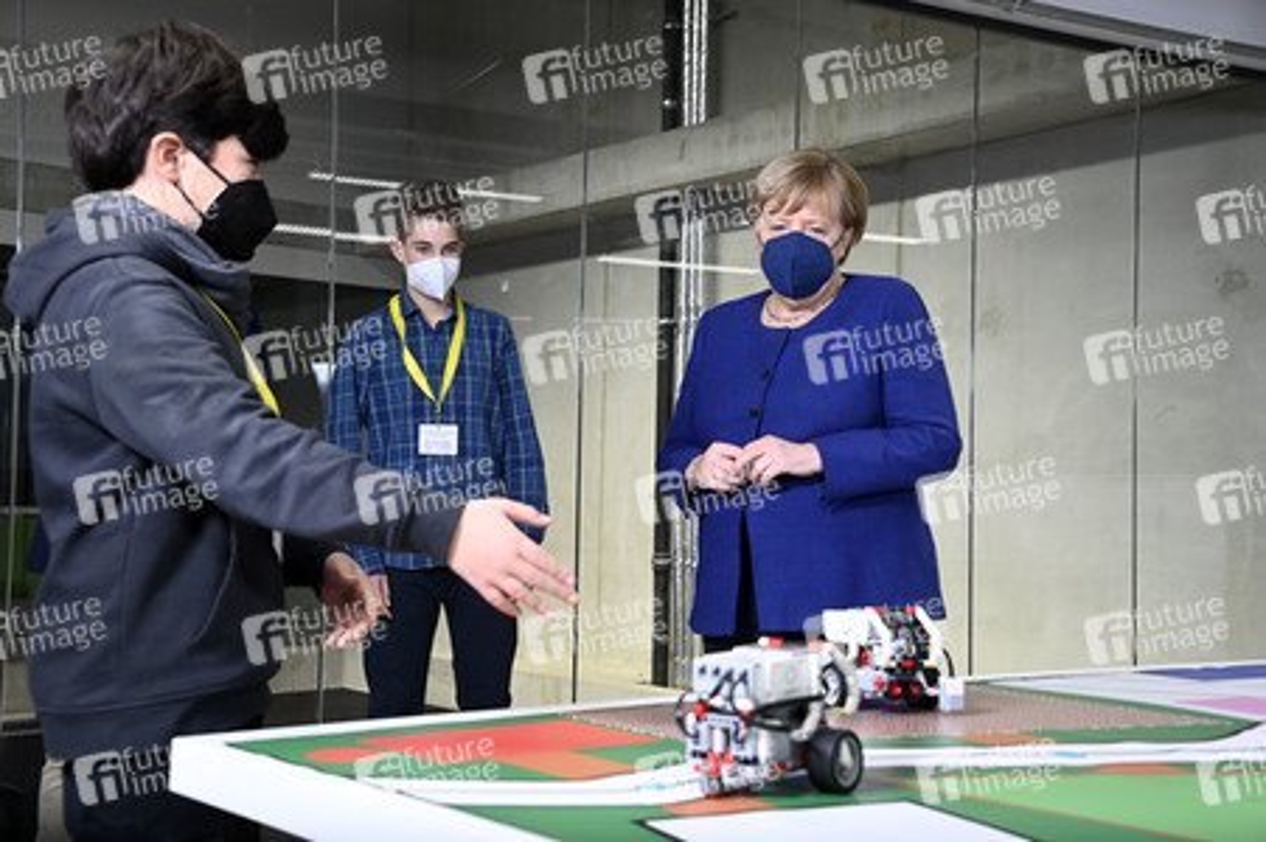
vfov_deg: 28.0
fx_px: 1687
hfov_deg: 41.1
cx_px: 633
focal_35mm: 48
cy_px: 421
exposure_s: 1/250
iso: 3200
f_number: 6.3
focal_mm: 48
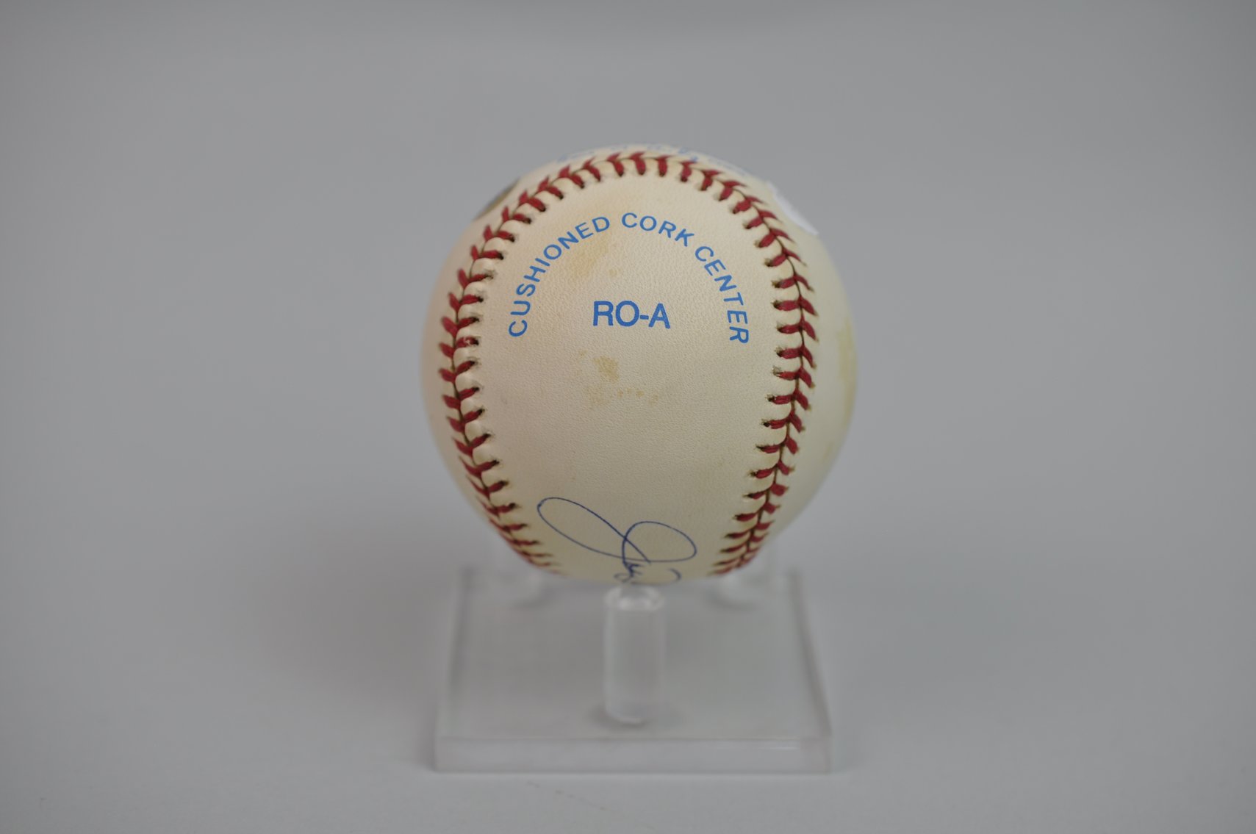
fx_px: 2091
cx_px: 628
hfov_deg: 33.4
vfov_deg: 22.6
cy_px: 417
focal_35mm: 60
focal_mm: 40
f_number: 4
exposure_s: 1/60
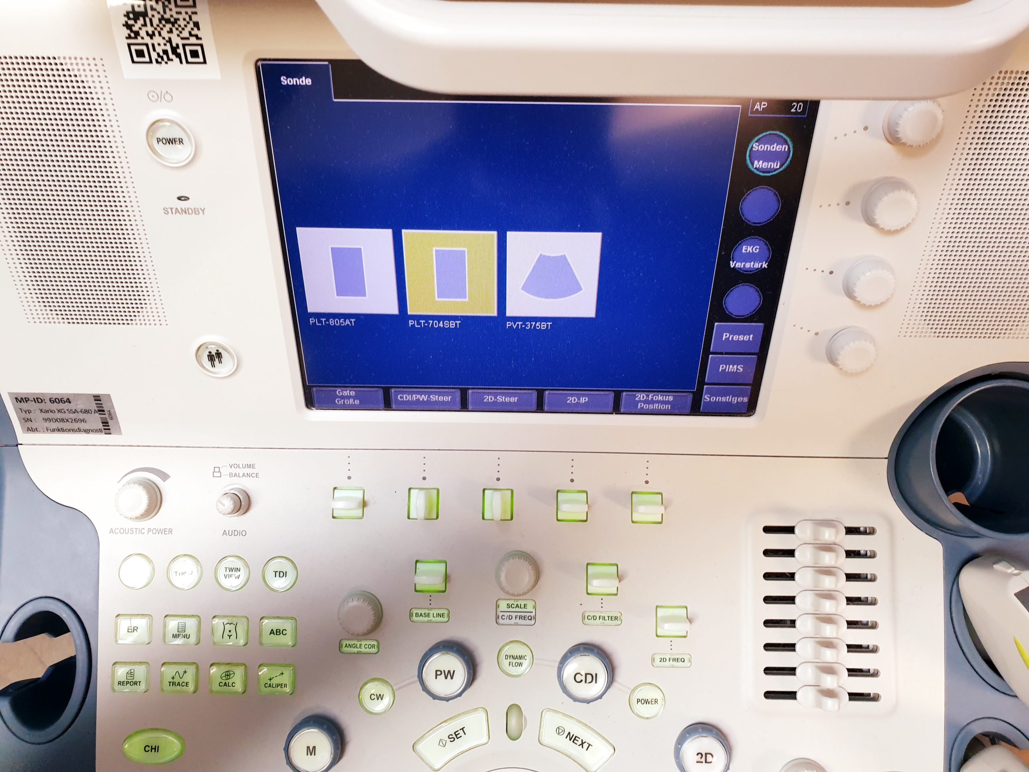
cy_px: 386
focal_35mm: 26
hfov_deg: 67.3
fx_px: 773
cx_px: 514
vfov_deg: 53.1
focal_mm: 4.3
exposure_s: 1/50
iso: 200
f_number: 2.4
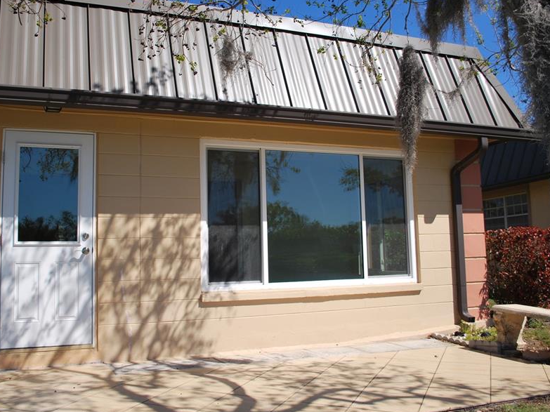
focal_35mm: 34
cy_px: 188
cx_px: 250
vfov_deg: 41.7
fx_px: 540
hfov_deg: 53.9
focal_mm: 18
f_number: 3.5
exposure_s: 1/1250
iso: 100
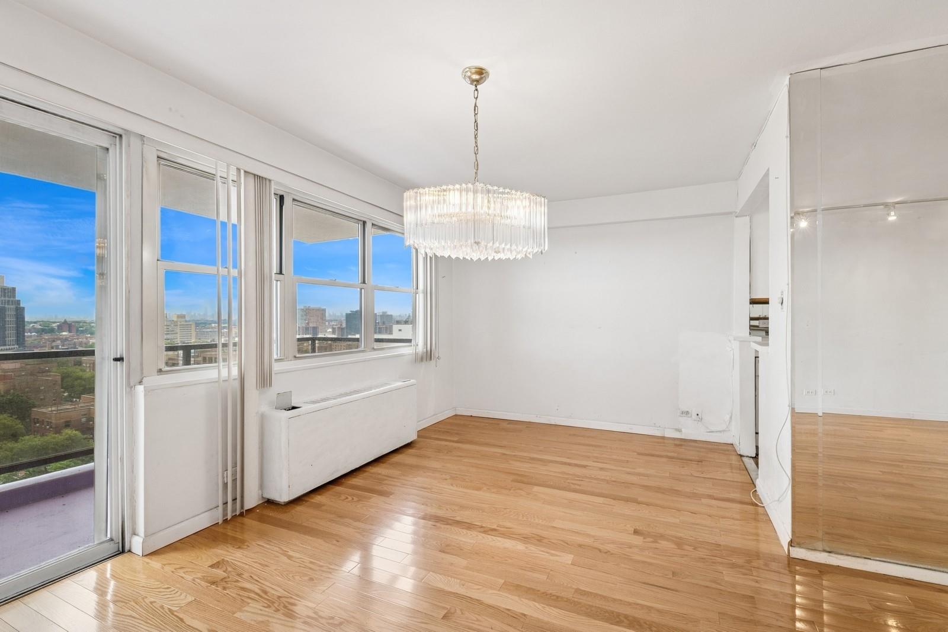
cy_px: 316
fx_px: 395
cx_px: 474
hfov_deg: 100.4
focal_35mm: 15
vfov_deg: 77.3
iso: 640
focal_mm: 15
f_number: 14
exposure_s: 1/100
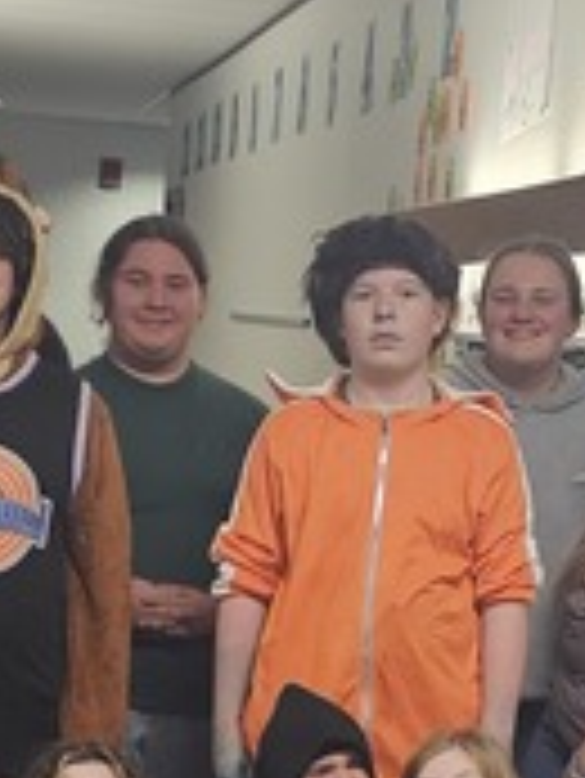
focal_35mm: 136
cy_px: 895
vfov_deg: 14.1
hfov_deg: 10.9
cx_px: 320
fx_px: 3061
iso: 400
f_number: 1.7
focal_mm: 6.3
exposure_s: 1/120
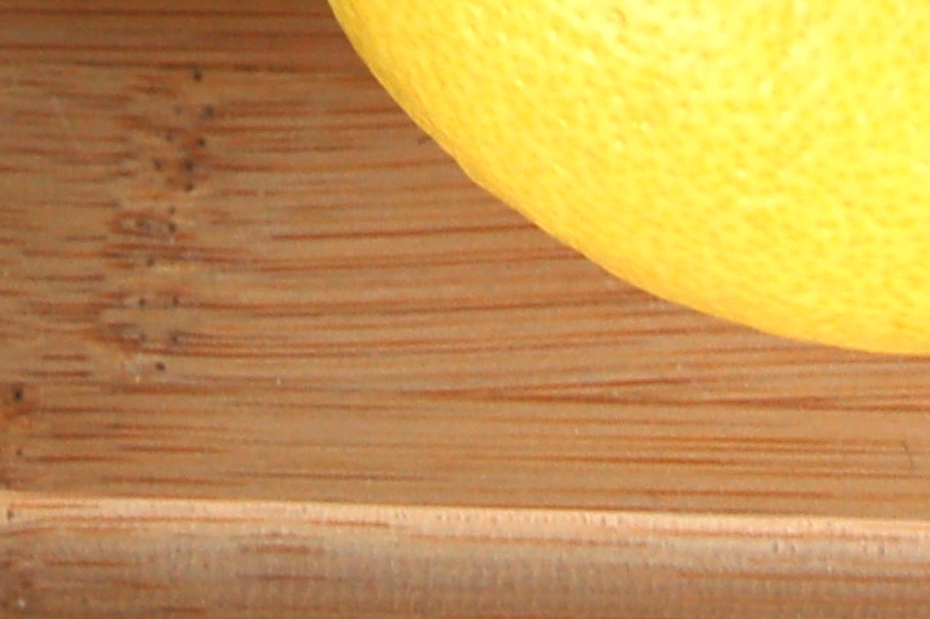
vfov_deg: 4.5
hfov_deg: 6.8
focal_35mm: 302
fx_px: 7795
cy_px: -692
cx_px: 360
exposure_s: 1/50
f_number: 5.6
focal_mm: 42
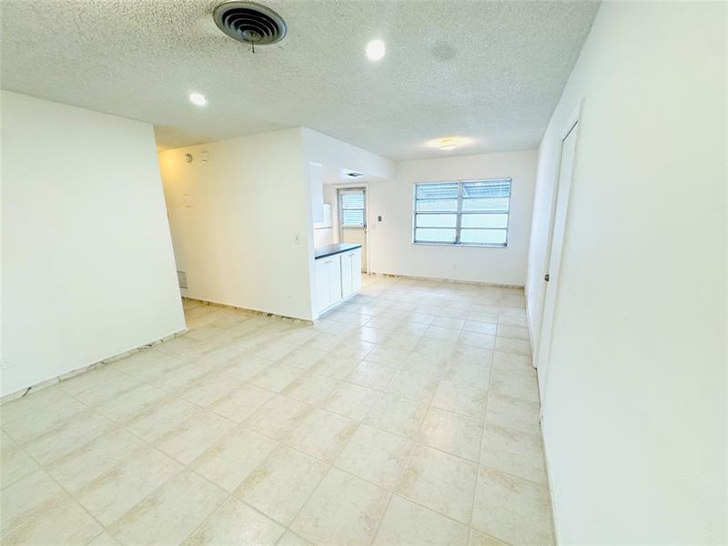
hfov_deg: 102.1
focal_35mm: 14
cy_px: 273
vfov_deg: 85.7
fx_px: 294
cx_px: 364
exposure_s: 1/120
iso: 100
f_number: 2.2
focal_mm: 2.22
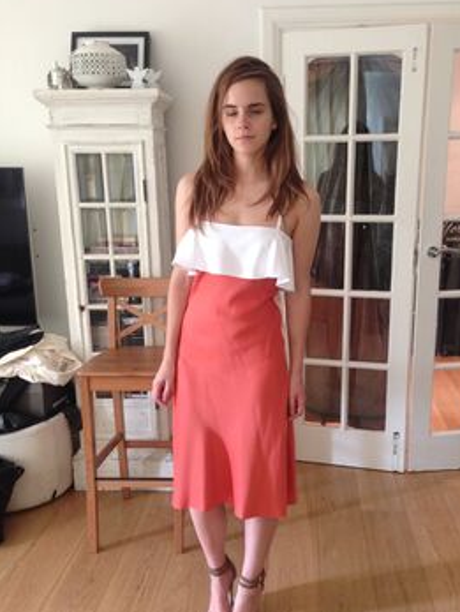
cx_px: 261
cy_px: 328
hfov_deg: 37.7
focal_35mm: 38
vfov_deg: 48.9
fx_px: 672
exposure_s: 1/20
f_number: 2.4
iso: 125
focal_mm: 4.12
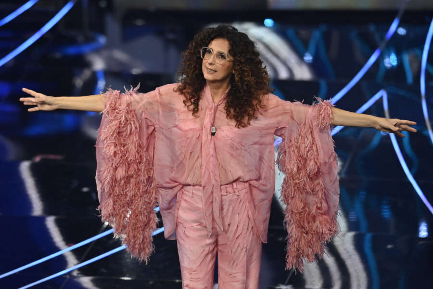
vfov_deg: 4.6
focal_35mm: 300
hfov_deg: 6.9
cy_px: 144
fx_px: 3608
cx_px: 216
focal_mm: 300
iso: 4000
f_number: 3.5
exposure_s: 1/800
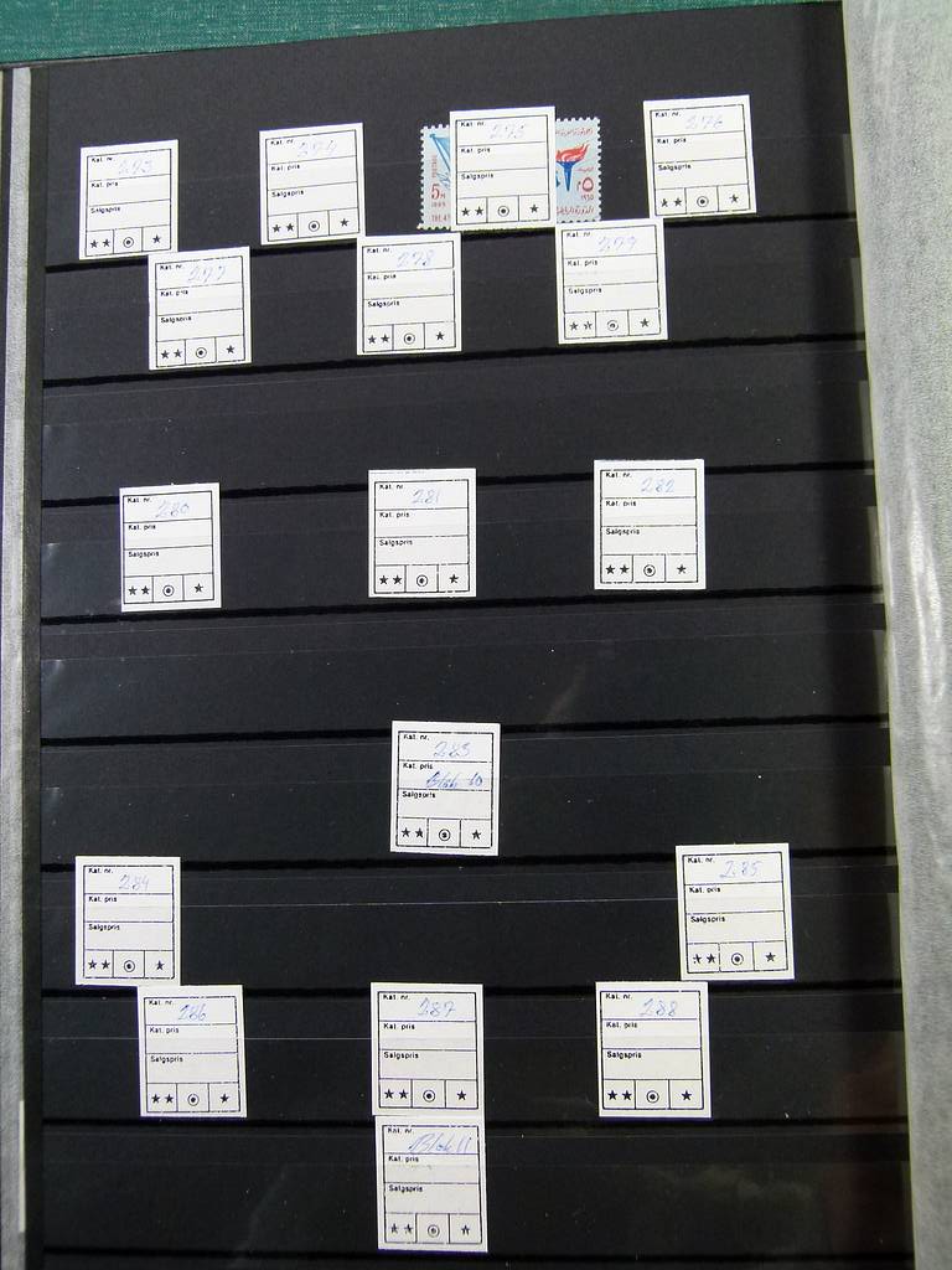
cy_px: 635
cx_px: 476
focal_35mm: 39
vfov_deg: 47.9
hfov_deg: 36.8
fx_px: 1430
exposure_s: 1/60
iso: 160
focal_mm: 7
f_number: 3.1
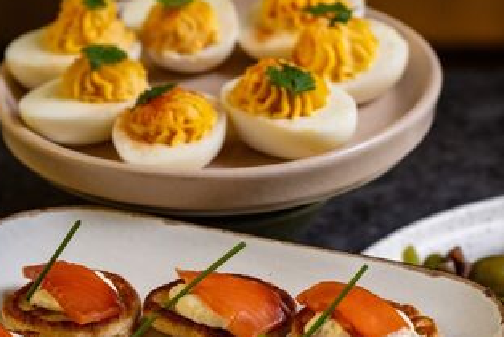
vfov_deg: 6.1
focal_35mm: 225
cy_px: 248
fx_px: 3153
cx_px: 409
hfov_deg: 9.1
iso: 1000
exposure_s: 1/125
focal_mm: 101
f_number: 5
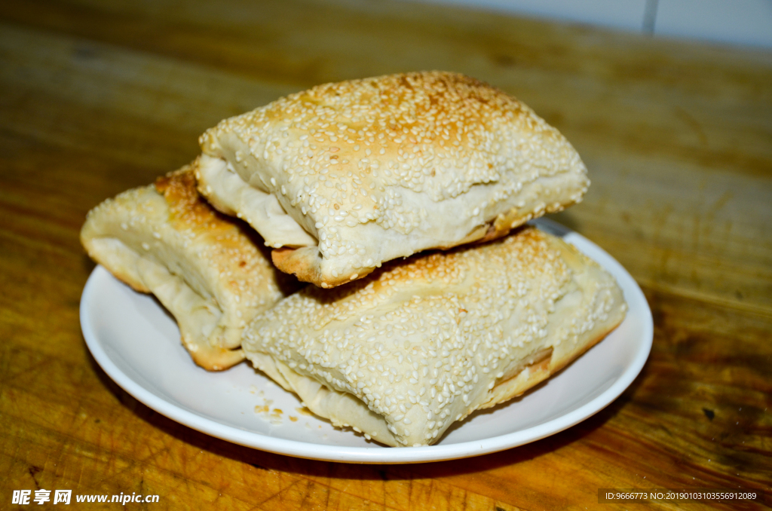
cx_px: 386
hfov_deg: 33.5
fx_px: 1284
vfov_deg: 22.5
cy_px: 256
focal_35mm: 60
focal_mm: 40
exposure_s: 1/60
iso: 200
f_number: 4.5
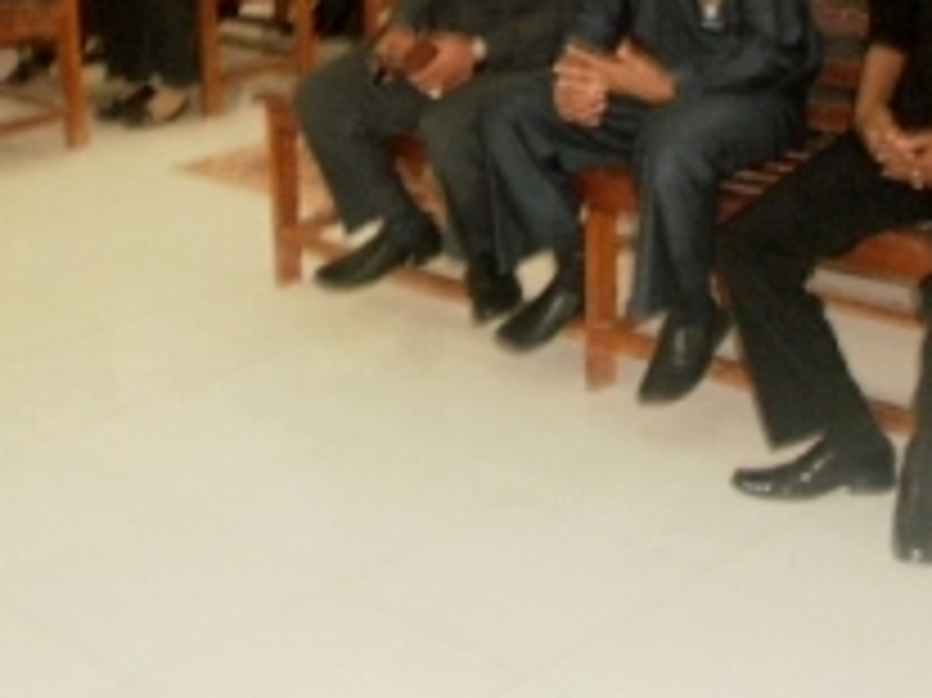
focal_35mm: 67
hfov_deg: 28.9
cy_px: 14
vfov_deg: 21.2
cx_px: 365
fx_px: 1803
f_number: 2.9
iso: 500
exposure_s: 1/30
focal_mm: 5.45
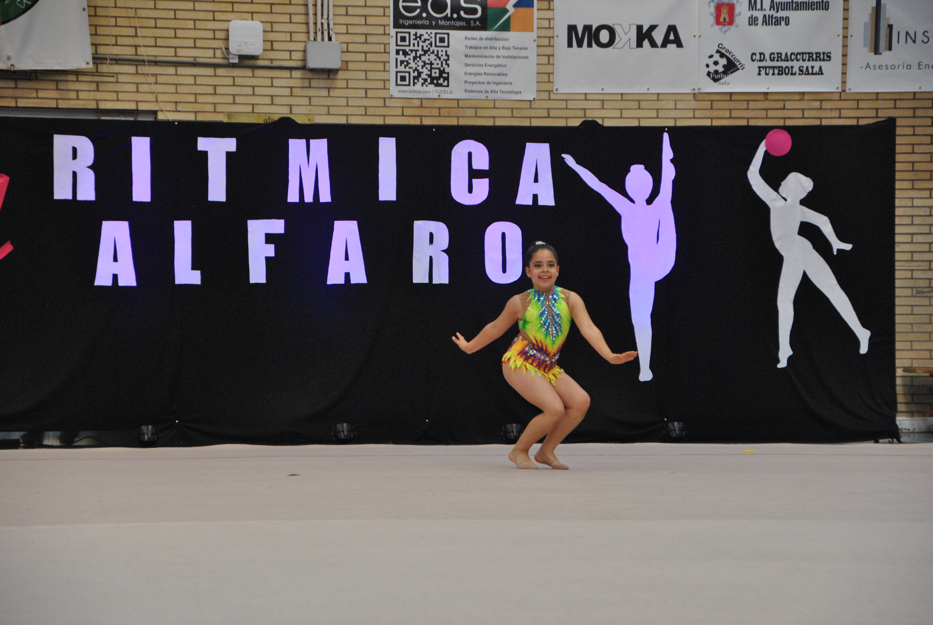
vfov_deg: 10.7
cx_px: 466
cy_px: 312
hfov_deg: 15.9
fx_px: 3347
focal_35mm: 129
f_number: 5.3
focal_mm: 86
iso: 800
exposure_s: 1/200
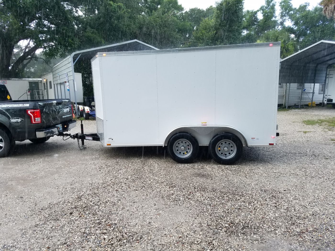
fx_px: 252
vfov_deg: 53.1
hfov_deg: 67.3
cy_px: 126
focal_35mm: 26
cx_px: 168
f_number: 1.7
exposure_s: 1/219
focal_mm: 4.2
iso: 50
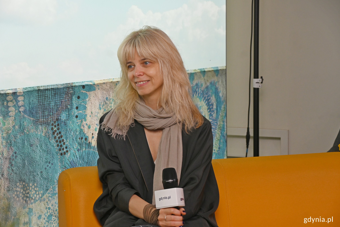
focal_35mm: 106
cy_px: 114
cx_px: 170
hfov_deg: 19.3
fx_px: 1001
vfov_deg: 12.9
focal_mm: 70
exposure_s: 1/250
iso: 800
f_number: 5.6
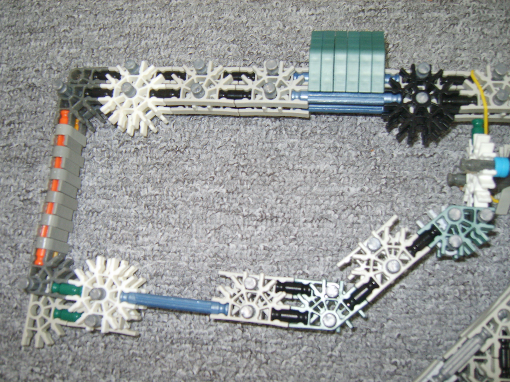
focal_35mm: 35
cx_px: 255
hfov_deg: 52.6
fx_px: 516
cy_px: 191
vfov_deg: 40.7
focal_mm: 7.4
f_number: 2.8
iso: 100
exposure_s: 1/30
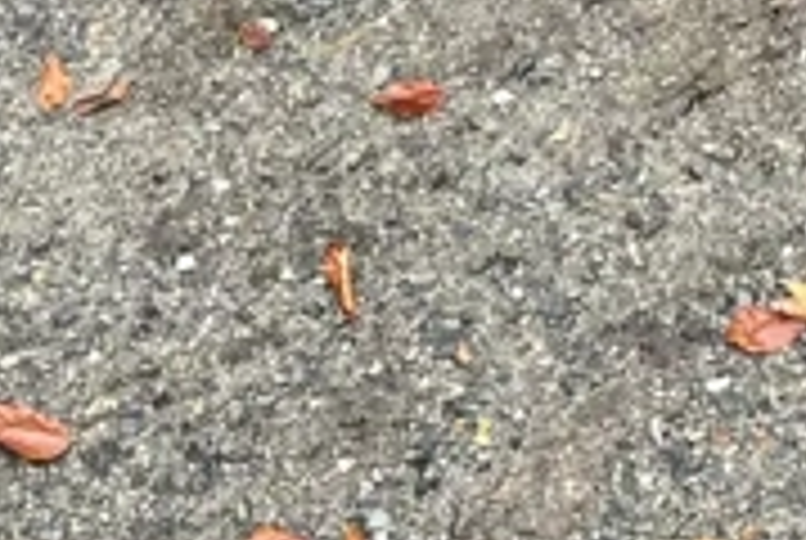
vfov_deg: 8.1
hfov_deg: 13.7
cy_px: -1089
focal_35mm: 145
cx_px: 977
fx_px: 3252
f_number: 1.6
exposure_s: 1/121
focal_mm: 5.1
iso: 125
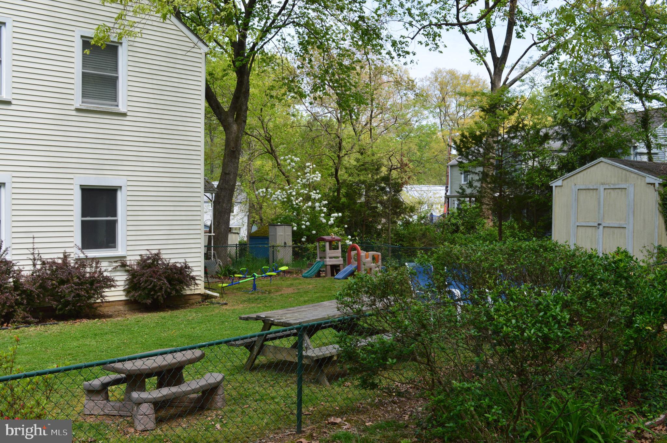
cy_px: 222
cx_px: 334
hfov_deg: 53.2
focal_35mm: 36
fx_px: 666
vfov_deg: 36.8
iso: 400
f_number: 10
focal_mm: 24
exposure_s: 1/200
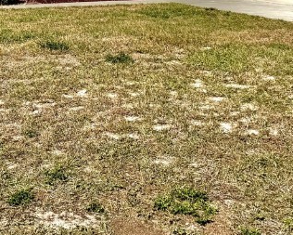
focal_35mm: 76
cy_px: -112
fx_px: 659
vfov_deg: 18.1
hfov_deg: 23.9
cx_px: -1
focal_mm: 6.76
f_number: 1.78
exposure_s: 1/6410
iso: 80
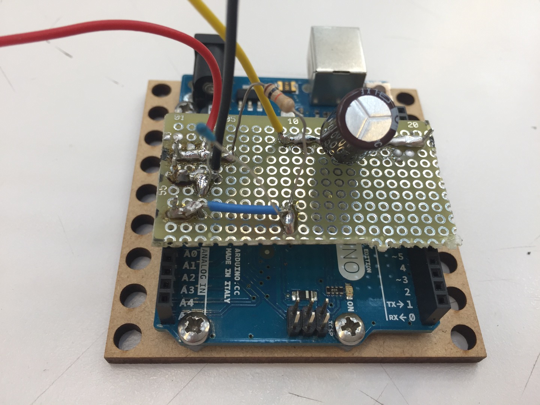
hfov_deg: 61.7
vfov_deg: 48.2
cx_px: 270
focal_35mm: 29
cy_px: 202
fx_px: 452
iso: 50
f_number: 2.2
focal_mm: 4.15
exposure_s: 1/100
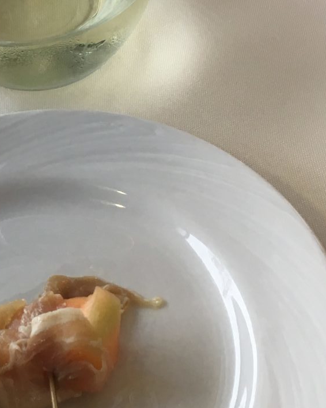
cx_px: -8
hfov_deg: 18.2
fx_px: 989
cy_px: 117
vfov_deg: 23.1
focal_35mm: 82
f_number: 2.2
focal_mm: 4.15
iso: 50
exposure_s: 1/30
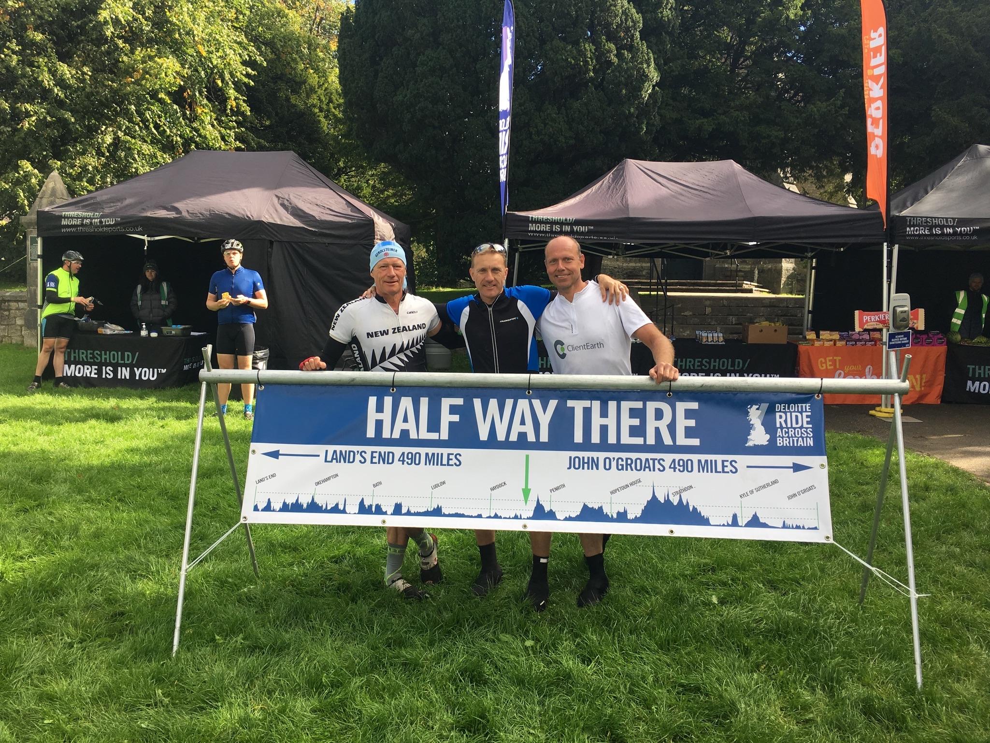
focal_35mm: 29
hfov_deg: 61.7
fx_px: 829
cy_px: 372
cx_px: 495
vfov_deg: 48.2
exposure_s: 1/411
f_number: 2.2
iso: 25
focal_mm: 4.15
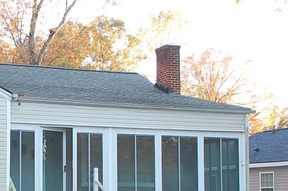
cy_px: 158
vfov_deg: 16.9
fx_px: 639
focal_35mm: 80
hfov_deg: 24.3
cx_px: 4
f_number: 4
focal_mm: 24
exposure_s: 1/60
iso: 450
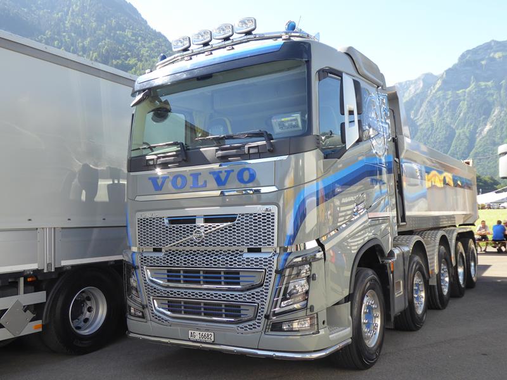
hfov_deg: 54.0
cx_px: 254
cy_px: 190
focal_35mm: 34
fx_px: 498
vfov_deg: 41.8
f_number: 3.6
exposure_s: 1/250
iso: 160
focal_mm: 5.8
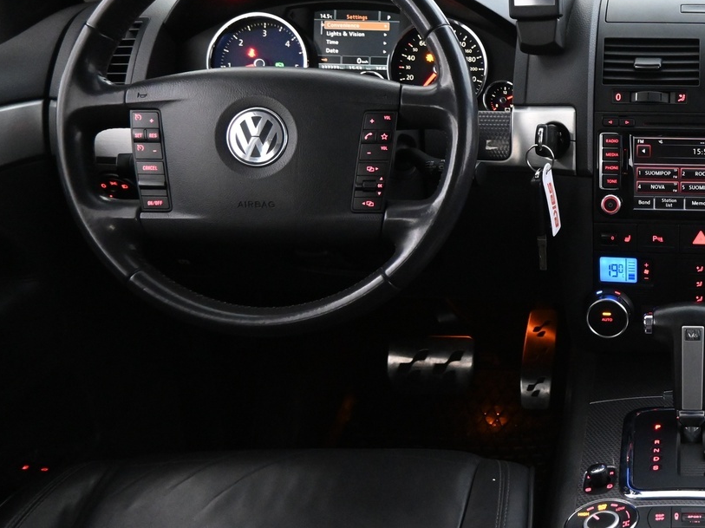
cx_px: 697
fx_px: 936
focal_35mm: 46
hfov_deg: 37.1
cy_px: 247
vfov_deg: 31.5
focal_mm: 16
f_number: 3.5
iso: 3600
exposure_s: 1/25
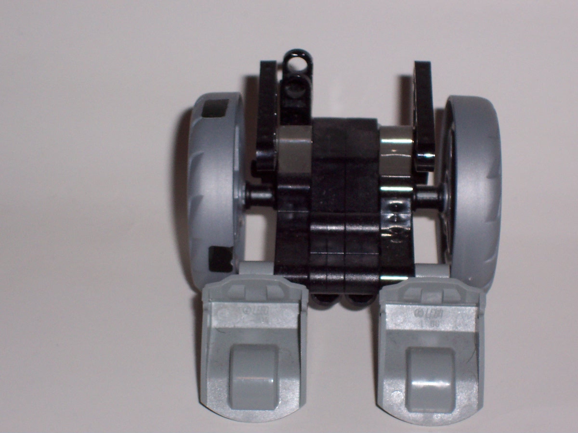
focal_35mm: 111
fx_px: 1853
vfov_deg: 13.3
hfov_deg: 17.7
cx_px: 289
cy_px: 216
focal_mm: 16.8
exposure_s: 1/90
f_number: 4.8
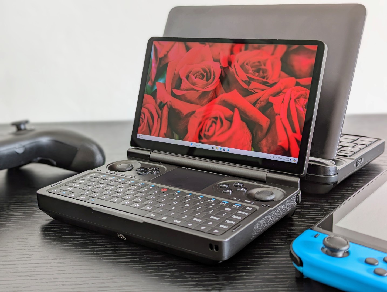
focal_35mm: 48
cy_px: 146
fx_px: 537
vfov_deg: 30.3
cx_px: 194
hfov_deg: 39.6
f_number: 1.85
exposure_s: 1/73.3
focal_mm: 6.81
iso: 43
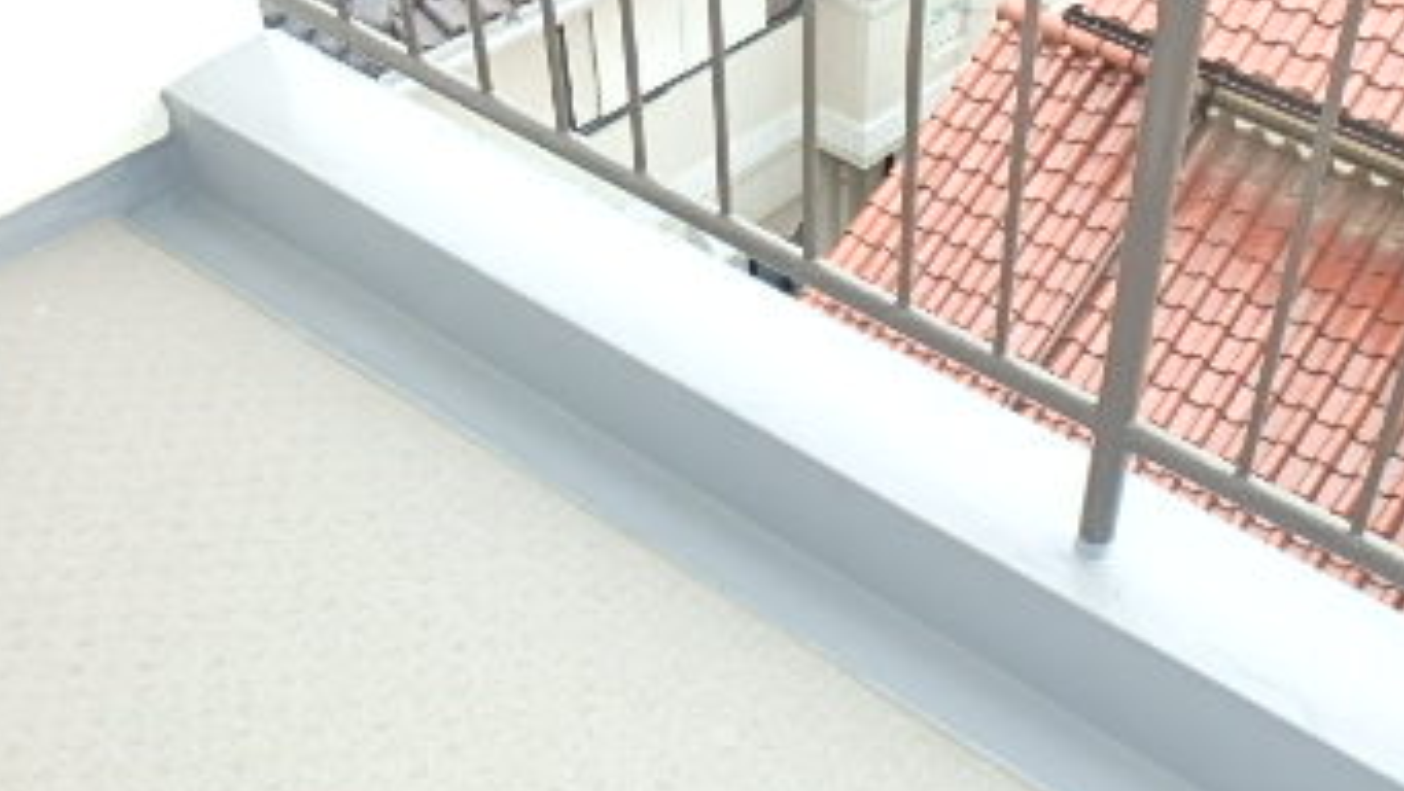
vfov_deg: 27.3
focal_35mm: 43
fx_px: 1601
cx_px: 1021
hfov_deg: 46.0
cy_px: 614
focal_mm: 3.7
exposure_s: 1/125
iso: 125
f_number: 3.5
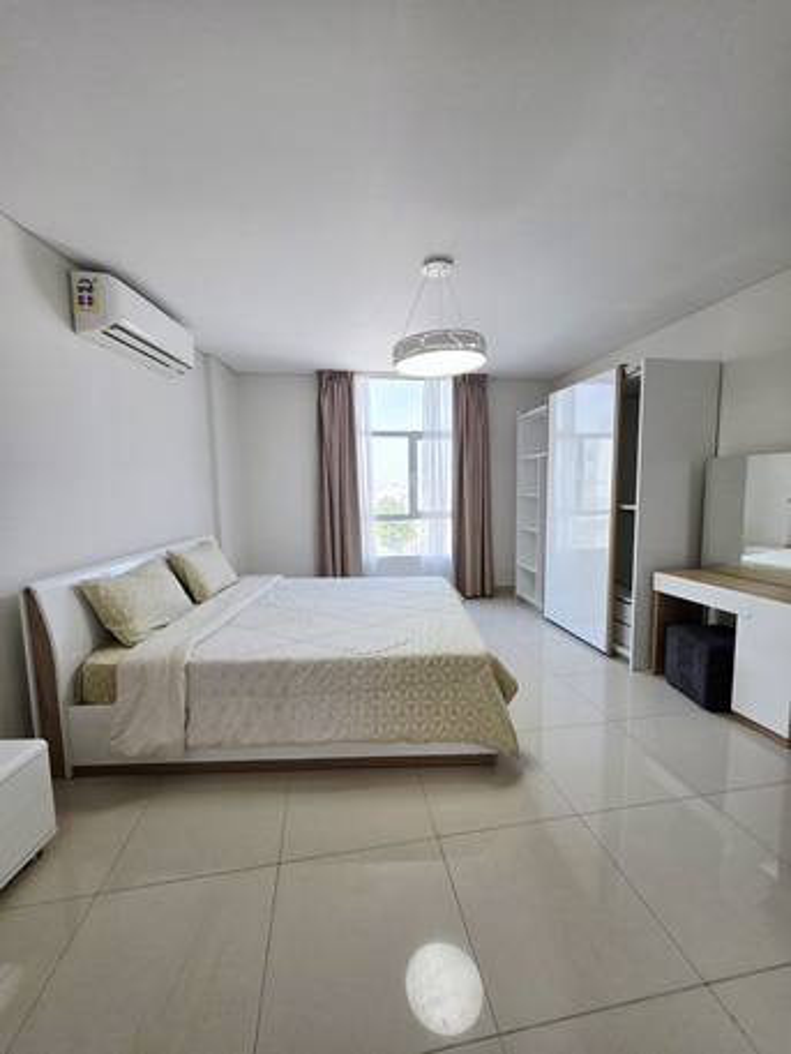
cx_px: 396
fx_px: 396
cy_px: 527
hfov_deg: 89.9
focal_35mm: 13
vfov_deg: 106.2
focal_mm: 2.2
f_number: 1.9
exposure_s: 1/101
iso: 64
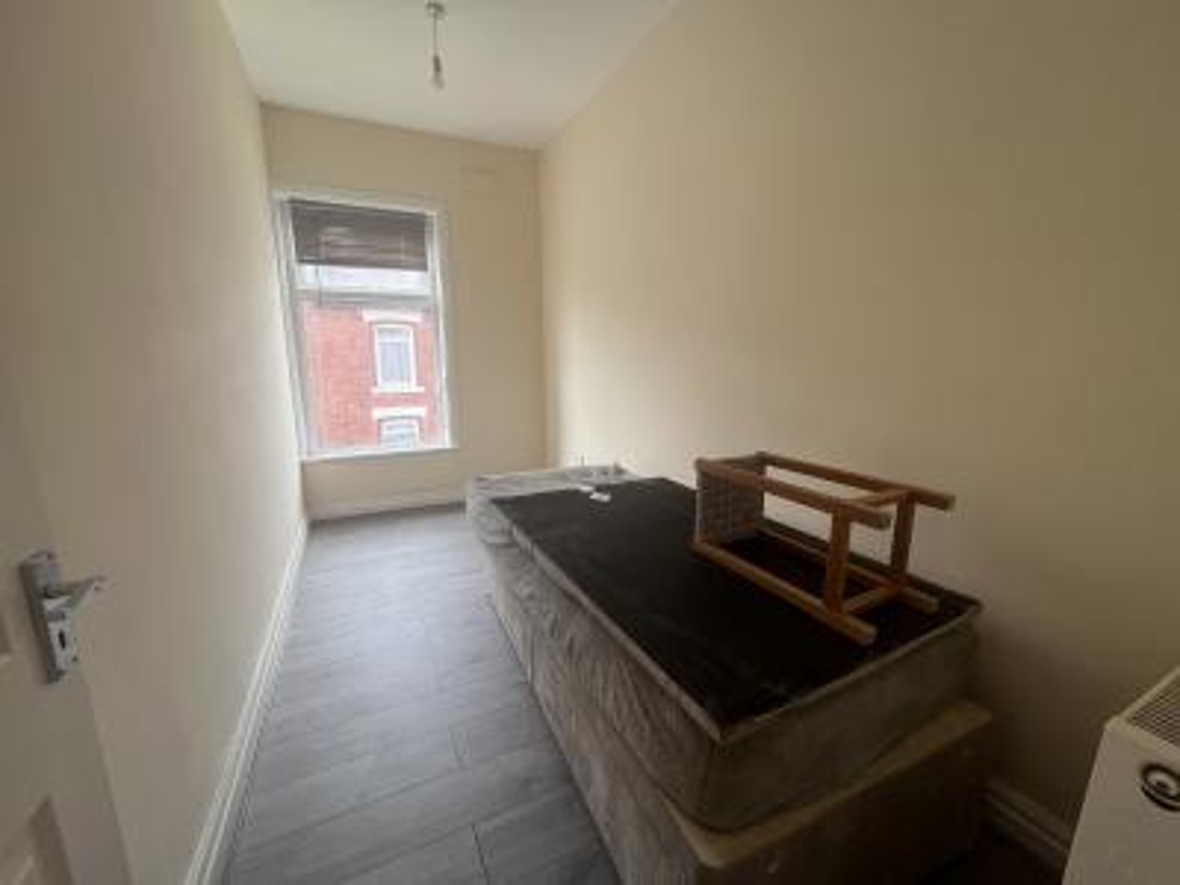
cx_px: 590
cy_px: 442
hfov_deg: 106.2
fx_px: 443
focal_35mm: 13
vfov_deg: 89.9
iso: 32
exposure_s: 1/99
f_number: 1.8
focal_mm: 1.57
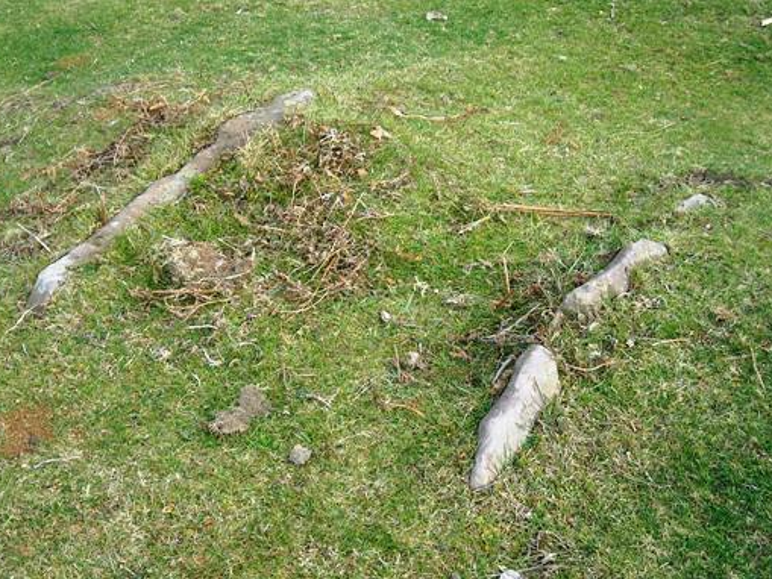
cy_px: 308
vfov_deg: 26.6
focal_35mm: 55
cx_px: 344
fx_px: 1227
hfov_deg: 34.9
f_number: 2.8
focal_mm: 5.7
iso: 64
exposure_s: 1/419
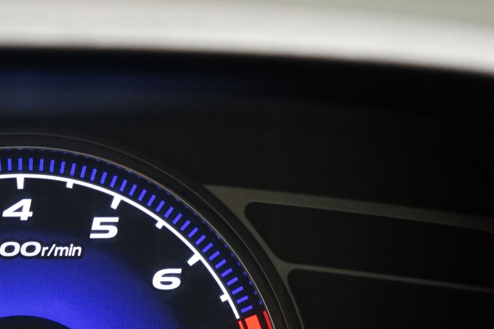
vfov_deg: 13.4
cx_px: -17
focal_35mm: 101
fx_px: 1386
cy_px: 319
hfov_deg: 19.5
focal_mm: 33
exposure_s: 1/60
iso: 1250
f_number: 4
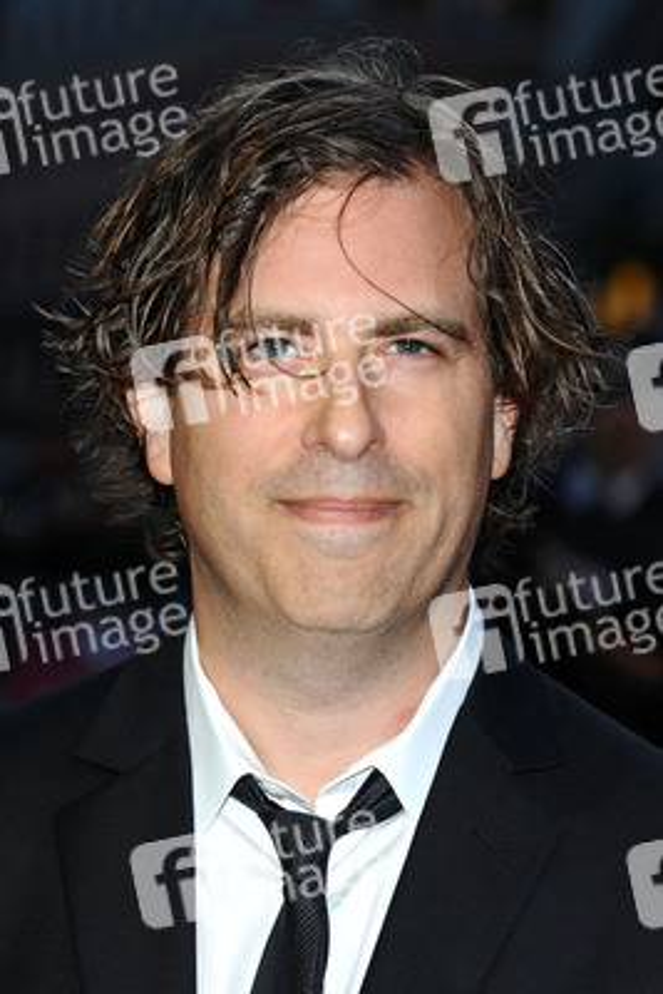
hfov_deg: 10.6
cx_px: 332
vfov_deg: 15.9
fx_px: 3560
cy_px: 497
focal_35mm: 129
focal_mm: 86
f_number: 4.5
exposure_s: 1/160
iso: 320
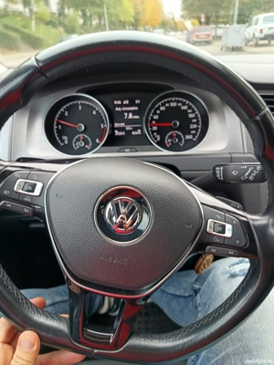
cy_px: 182
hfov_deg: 56.8
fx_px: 253
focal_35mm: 24
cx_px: 137
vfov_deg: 71.6
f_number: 1.7
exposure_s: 1/50
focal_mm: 5.31
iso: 203
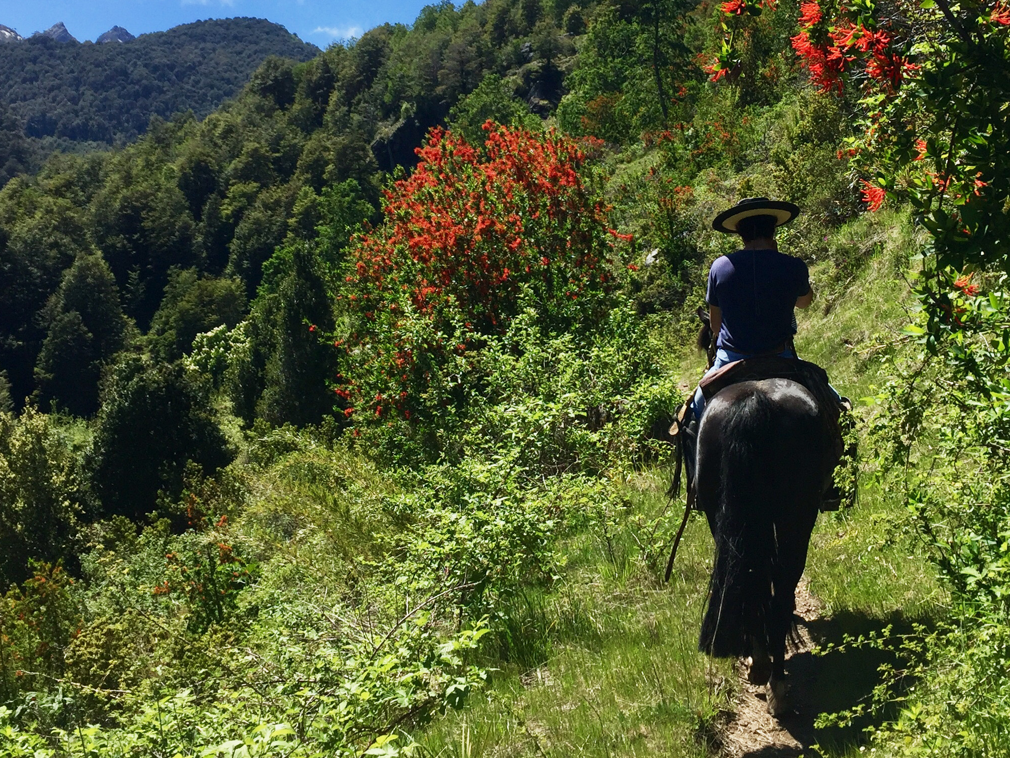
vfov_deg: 30.5
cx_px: 540
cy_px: 222
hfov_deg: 40.4
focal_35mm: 47
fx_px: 1371
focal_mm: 4.15
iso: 32
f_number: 2.2
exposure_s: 1/1799
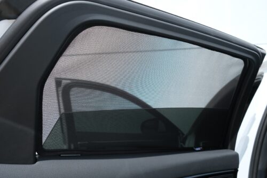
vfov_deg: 47.9
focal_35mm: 27
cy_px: 89
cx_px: 134
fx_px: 200
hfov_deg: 67.4
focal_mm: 18
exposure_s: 1/350
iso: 320
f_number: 5.6
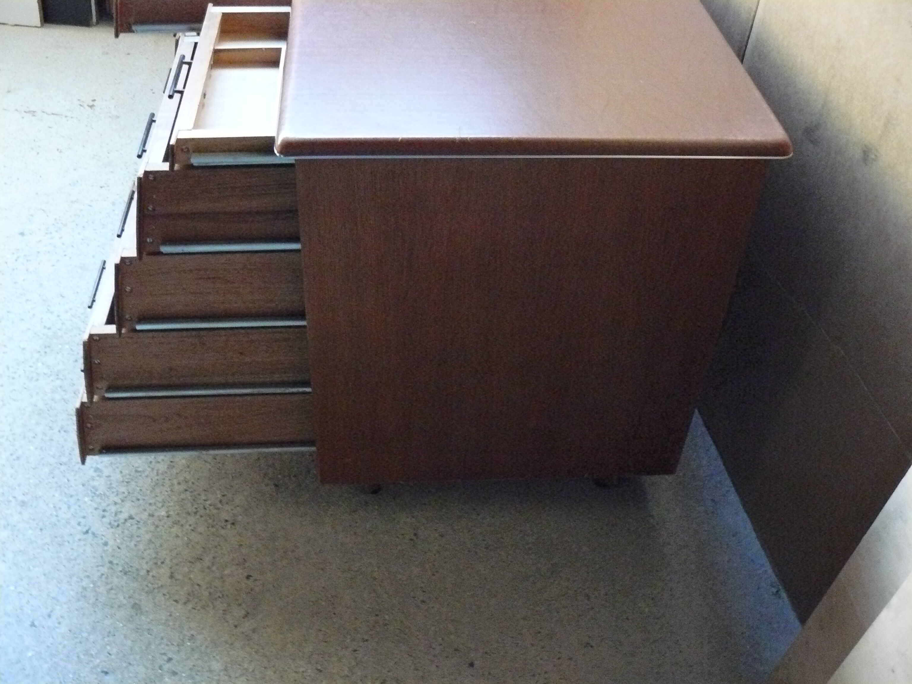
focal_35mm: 36
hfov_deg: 51.4
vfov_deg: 39.7
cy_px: 342
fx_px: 948
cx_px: 456
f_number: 2.8
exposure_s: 1/15
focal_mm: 6
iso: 800
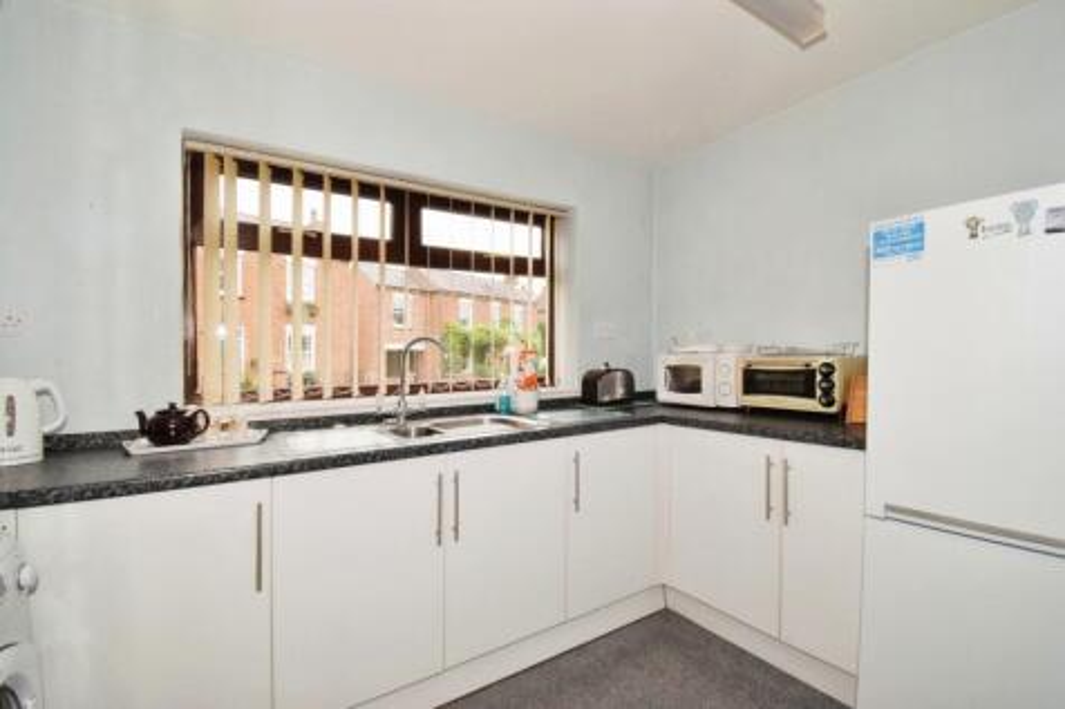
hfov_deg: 100.4
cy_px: 354
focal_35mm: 15
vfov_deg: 77.3
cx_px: 532
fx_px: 444
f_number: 16
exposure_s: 1/60
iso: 1000
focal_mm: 10
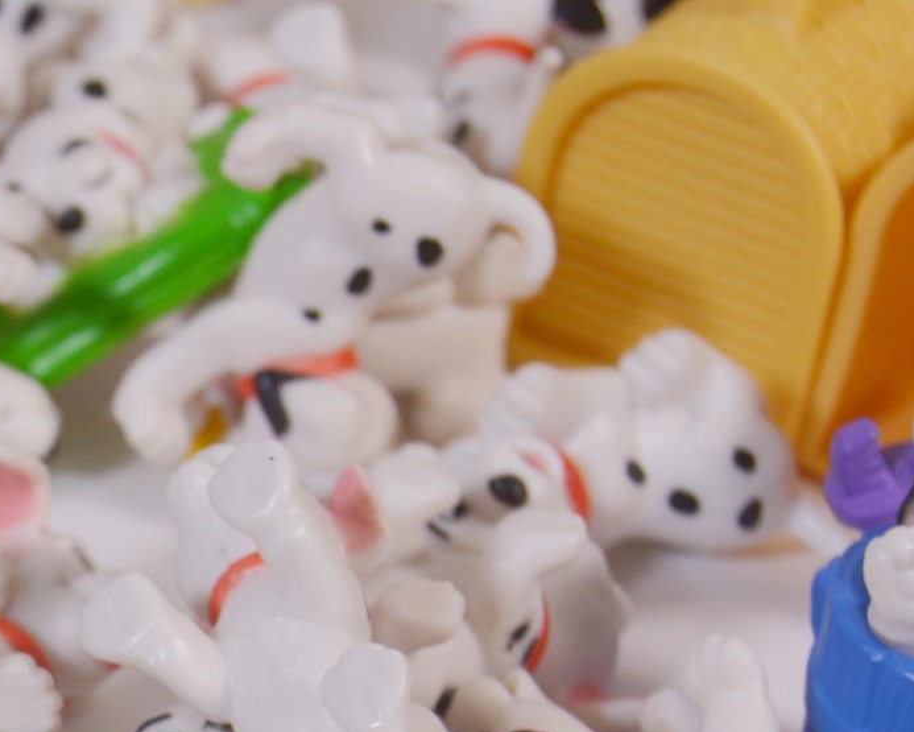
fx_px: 3572
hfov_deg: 13.9
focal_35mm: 132
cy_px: 751
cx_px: -368
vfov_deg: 11.6
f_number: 5.6
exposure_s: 1/125
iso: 280
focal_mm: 26
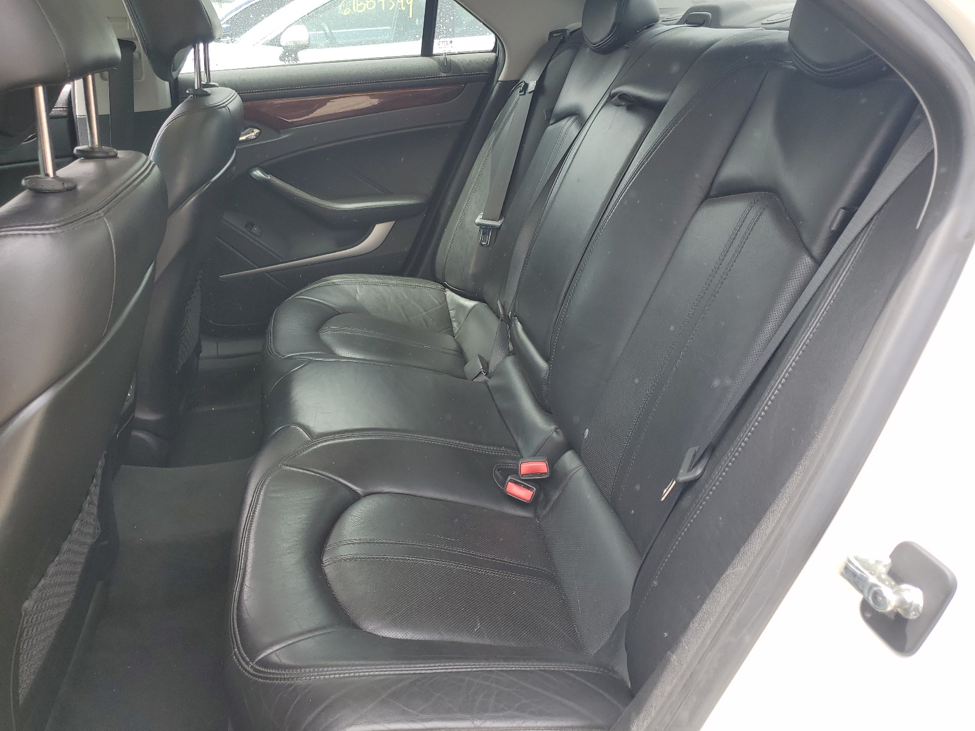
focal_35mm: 26
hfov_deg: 67.3
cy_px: 366
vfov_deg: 53.1
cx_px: 488
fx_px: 732
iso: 50
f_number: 1.5
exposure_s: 1/625
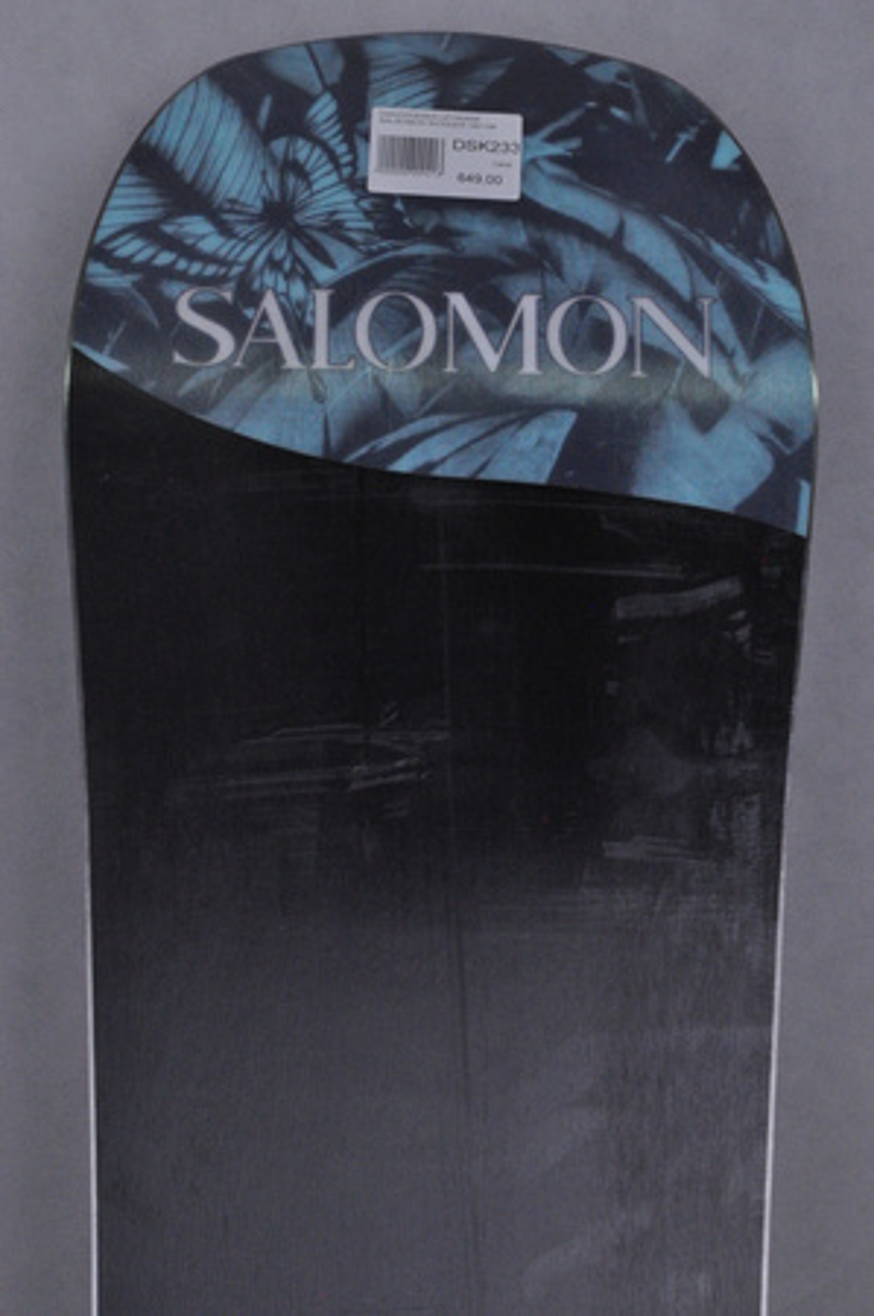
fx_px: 4927
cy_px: 658
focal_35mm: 135
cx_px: 437
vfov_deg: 15.2
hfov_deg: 10.1
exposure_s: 1/125
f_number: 13
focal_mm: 90
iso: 3200
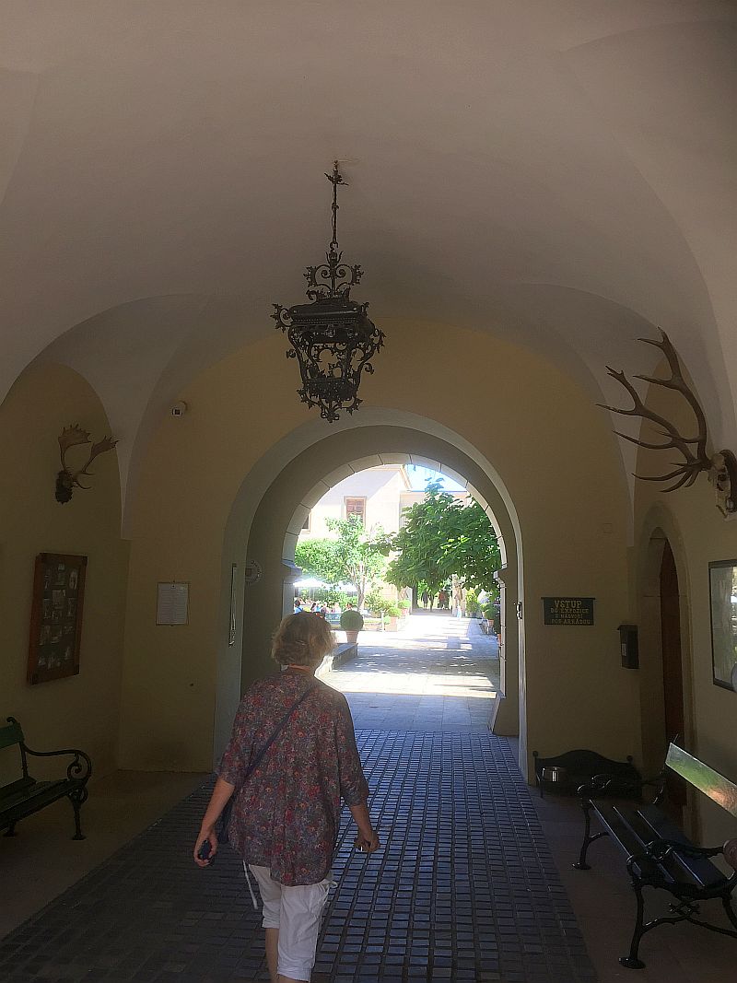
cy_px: 492
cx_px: 368
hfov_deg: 48.2
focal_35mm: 29
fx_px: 823
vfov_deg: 61.7
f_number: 2.2
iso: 32
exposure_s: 1/100
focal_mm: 4.15
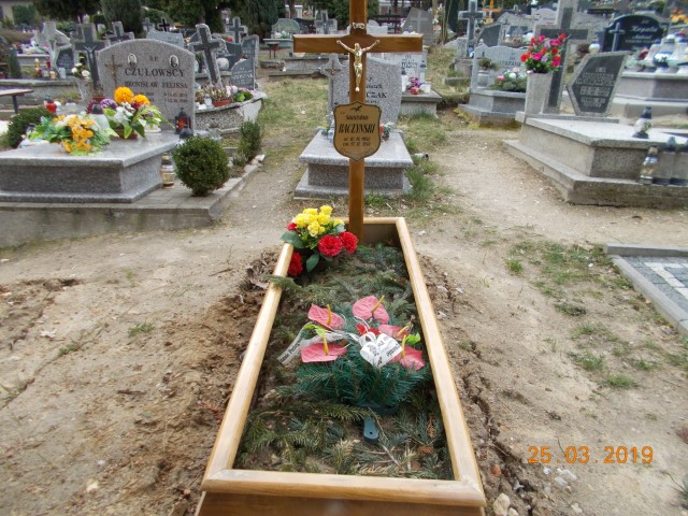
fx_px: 517
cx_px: 344
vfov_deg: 53.1
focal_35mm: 26
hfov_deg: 67.3
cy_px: 258
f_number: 3.2
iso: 80
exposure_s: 1/250
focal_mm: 4.6
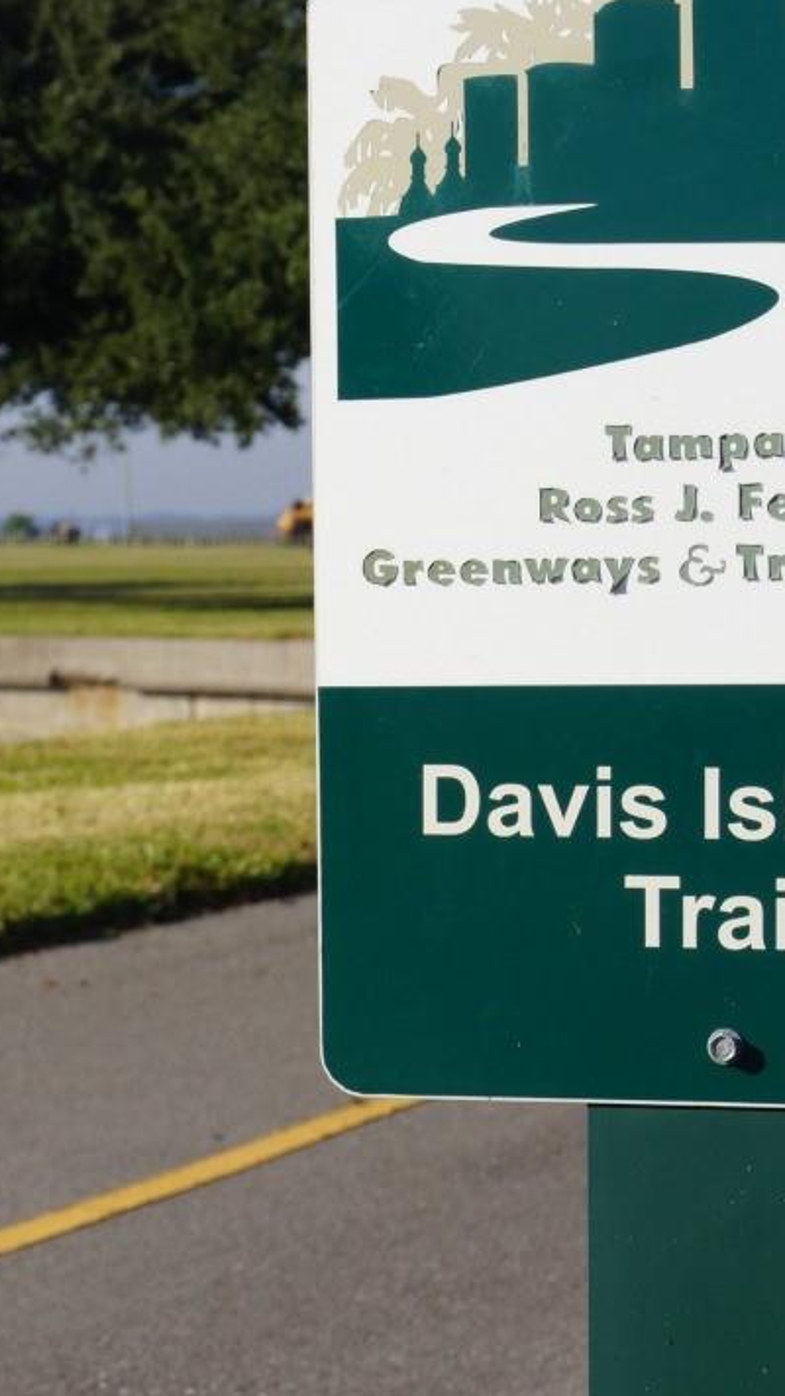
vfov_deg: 15.5
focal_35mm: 139
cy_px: 660
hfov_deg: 8.7
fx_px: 5150
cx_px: 57
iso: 100
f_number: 13
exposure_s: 1/200
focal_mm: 45
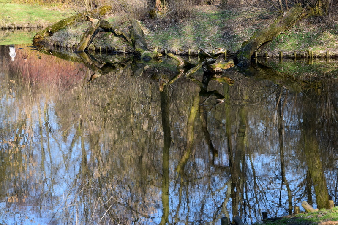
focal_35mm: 105
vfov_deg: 13.1
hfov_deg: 19.4
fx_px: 986
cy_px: 112
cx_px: 169
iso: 400
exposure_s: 1/160
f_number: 9
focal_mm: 70
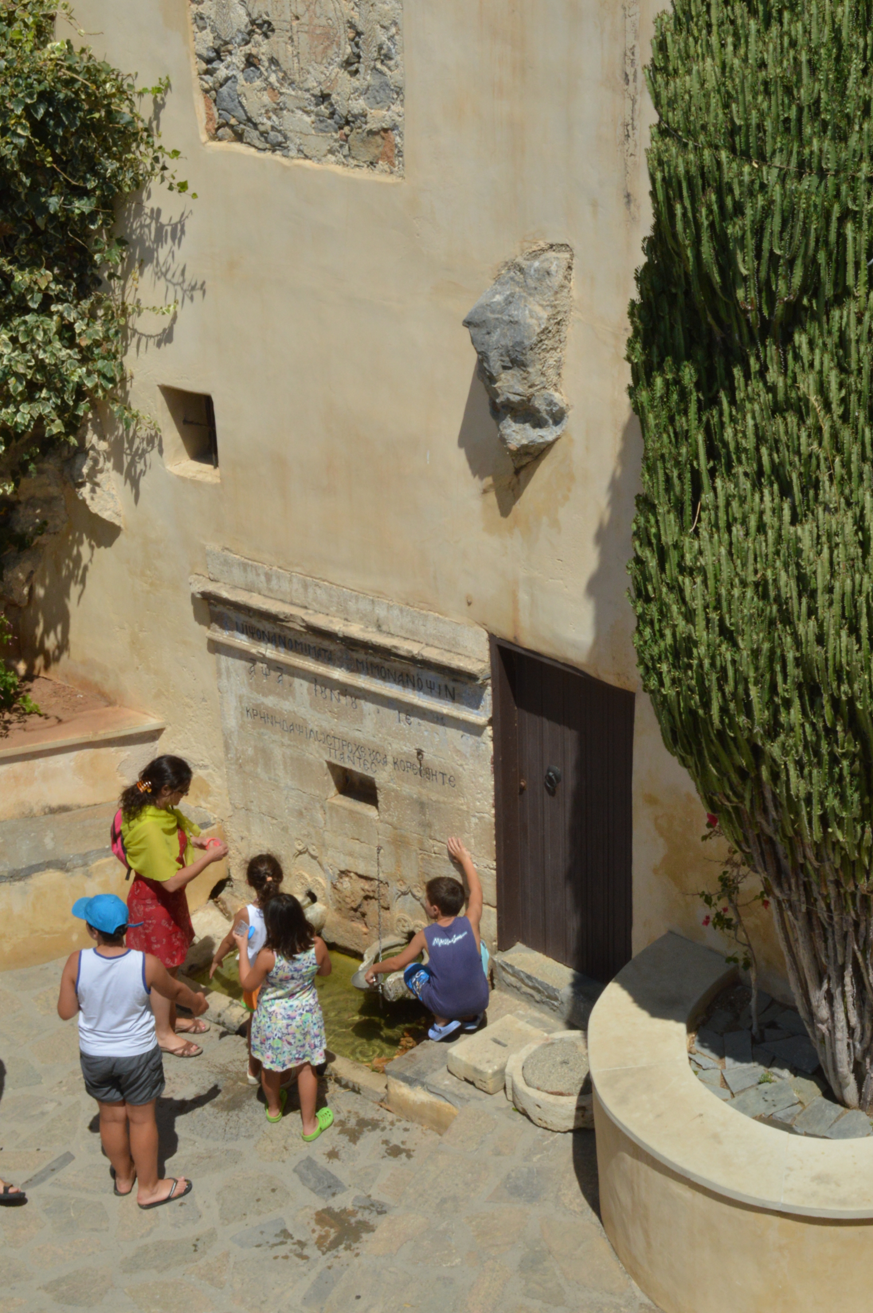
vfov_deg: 36.3
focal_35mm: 55
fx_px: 2004
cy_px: 641
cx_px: 543
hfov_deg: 24.5
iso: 400
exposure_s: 1/250
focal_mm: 28
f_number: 22
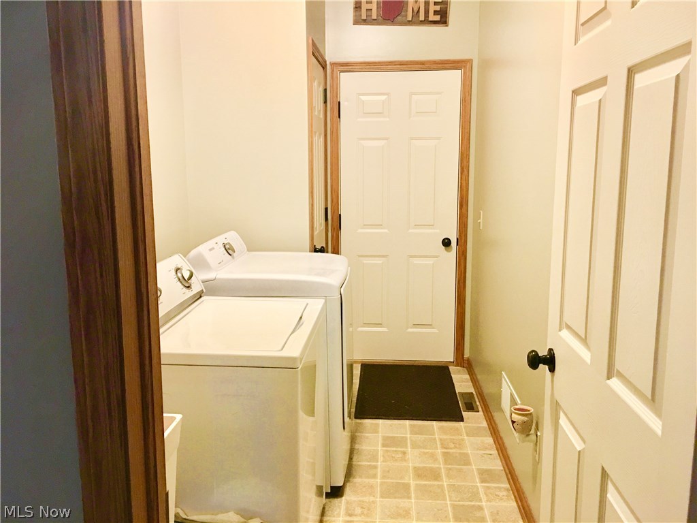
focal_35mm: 29
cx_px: 348
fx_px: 584
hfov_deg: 61.7
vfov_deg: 48.2
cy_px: 262
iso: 80
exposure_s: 1/10
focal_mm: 4.15
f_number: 2.2
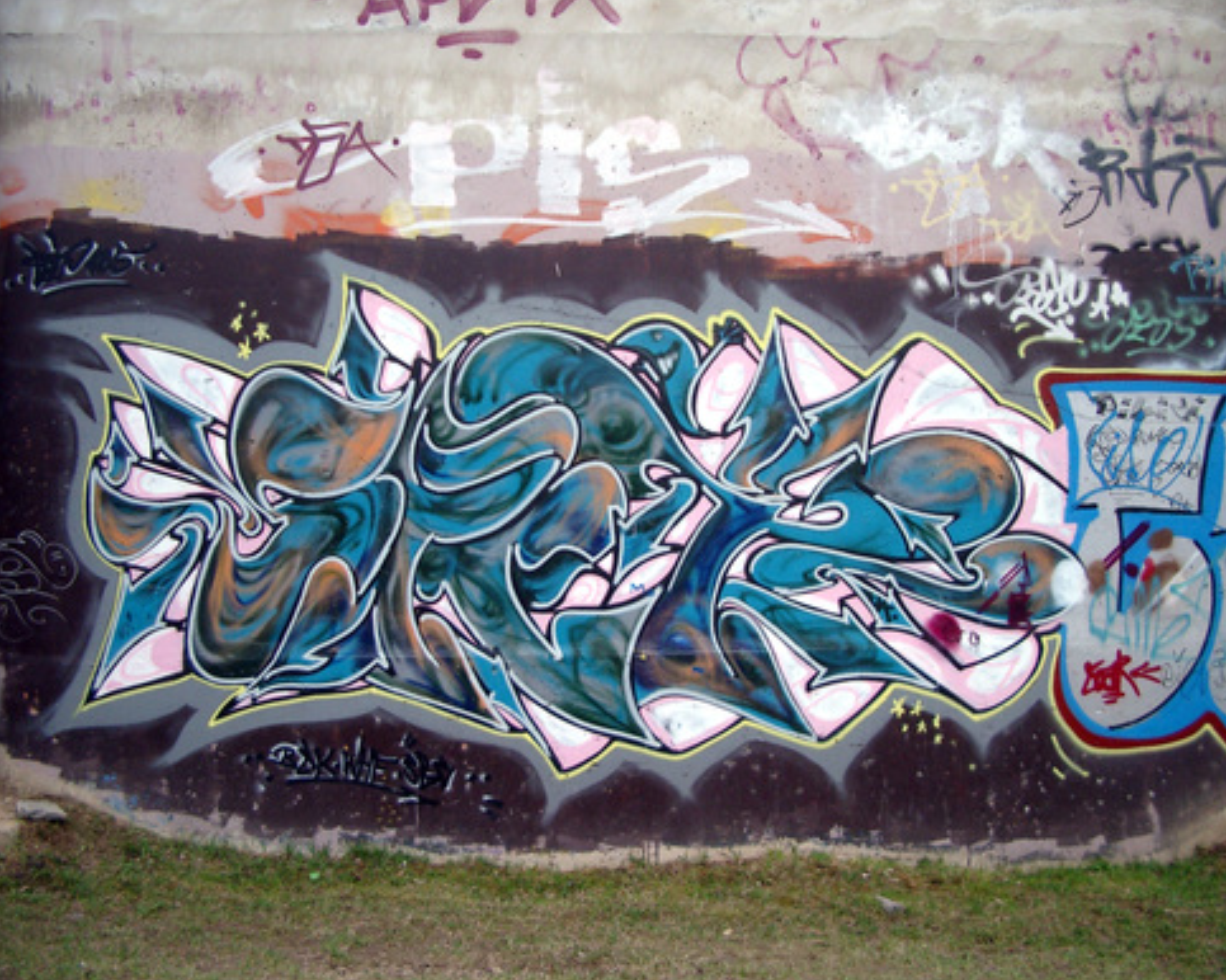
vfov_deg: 36.5
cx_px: 652
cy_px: 512
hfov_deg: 44.8
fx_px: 1487
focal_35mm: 41
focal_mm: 7.6
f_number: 2.6
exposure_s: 1/1000
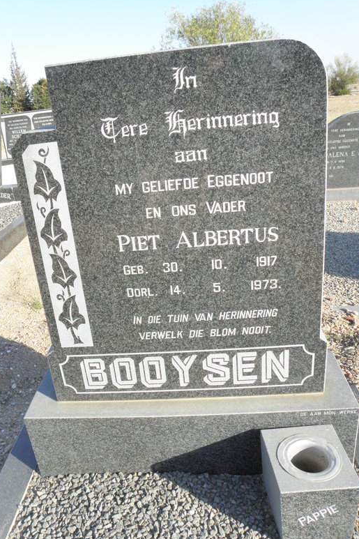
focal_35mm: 28
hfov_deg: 46.3
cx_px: 165
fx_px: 419
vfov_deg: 65.5
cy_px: 268
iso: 200
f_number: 6.3
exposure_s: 1/320
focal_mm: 4.6
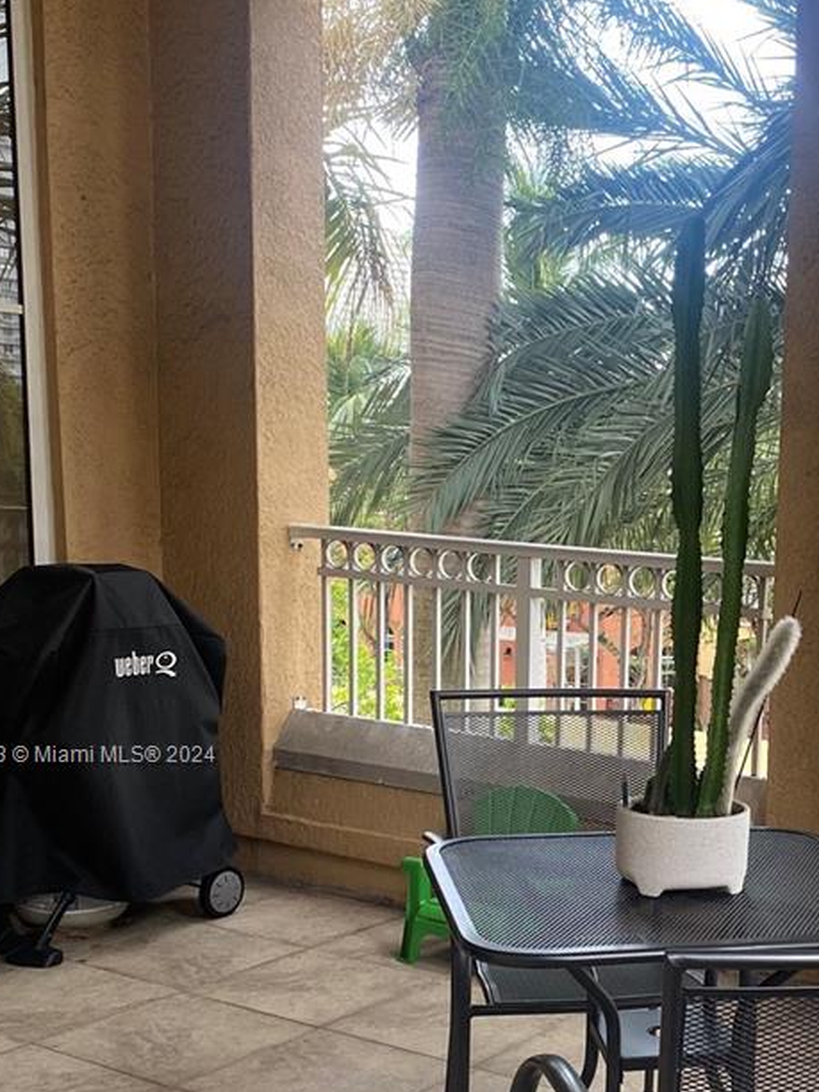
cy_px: 757
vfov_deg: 37.0
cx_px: 692
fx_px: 1609
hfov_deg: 27.8
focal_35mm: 51
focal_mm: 4.25
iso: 100
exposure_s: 1/121
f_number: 1.8
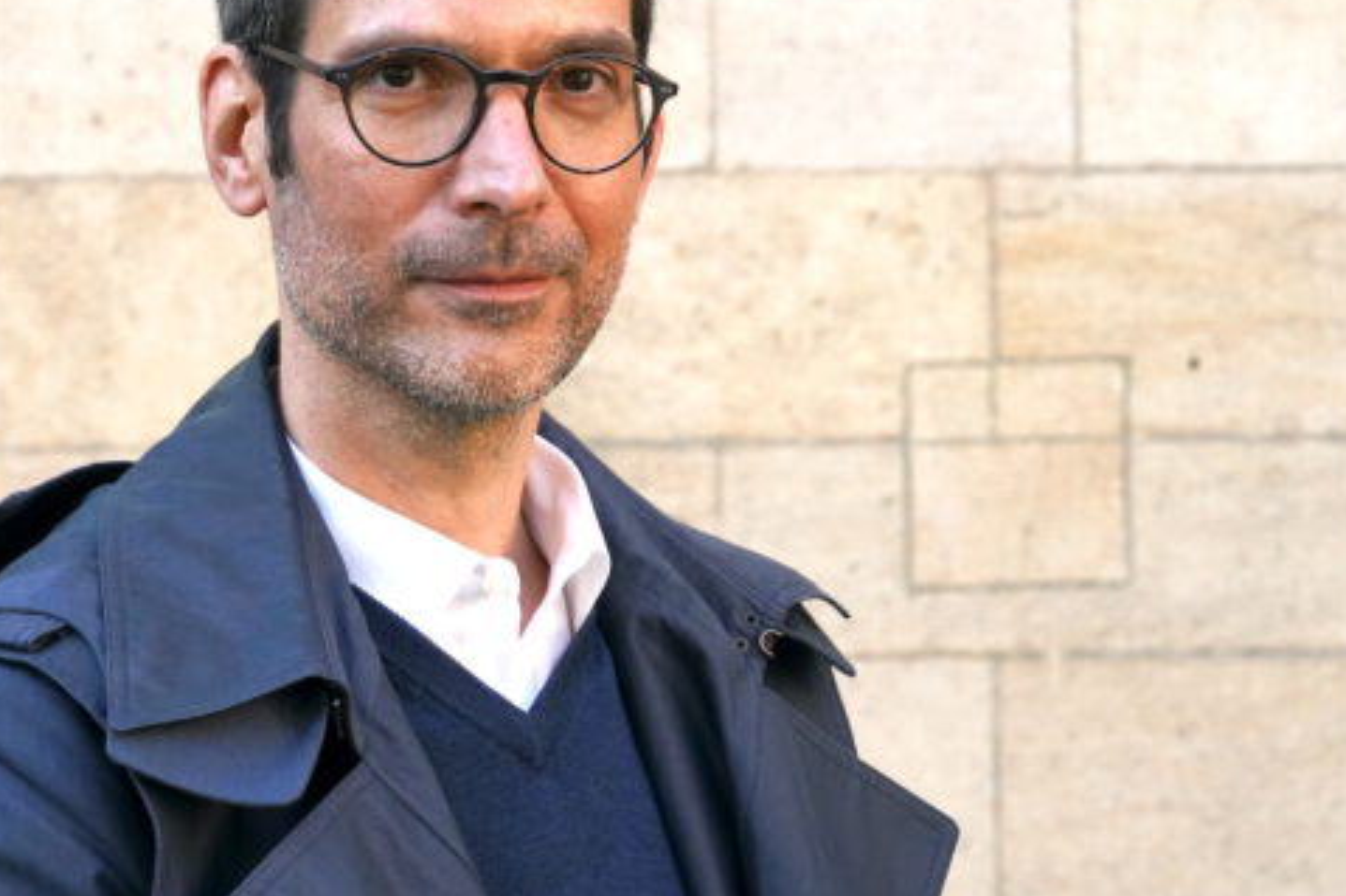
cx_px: 472
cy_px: 320
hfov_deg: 15.7
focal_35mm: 130
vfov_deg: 10.5
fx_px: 4859
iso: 4000
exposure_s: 1/400
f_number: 13
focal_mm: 89
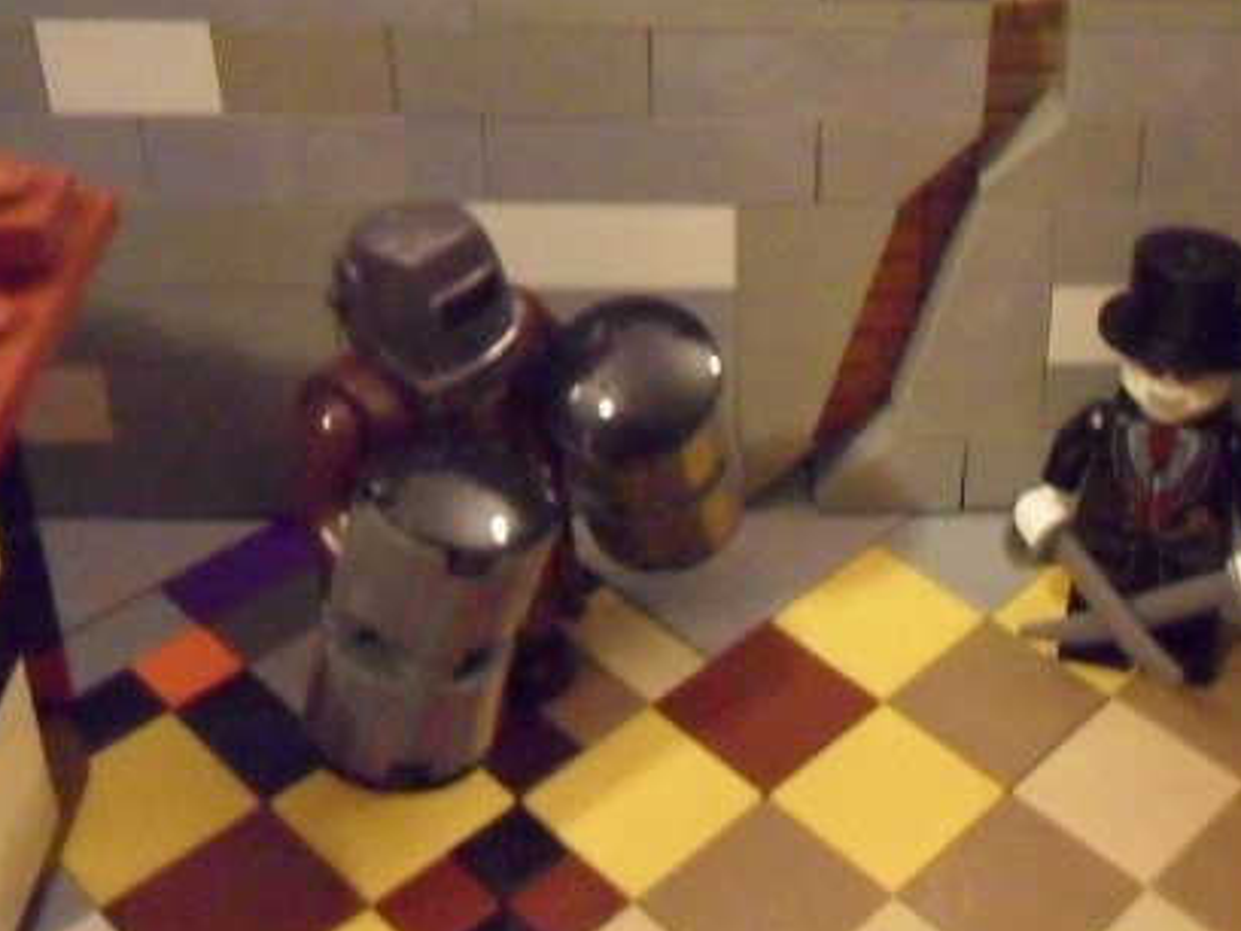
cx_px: 940
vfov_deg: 26.8
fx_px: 1900
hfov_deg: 35.3
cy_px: 149
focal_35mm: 53
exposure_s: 1/20
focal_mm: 4.9
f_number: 3.5
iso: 800
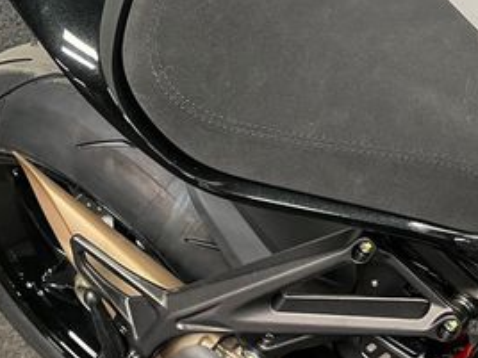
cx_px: 294
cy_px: 23
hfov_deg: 31.1
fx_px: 856
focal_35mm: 62
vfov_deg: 22.9
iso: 125
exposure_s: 1/50
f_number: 1.6
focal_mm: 5.1
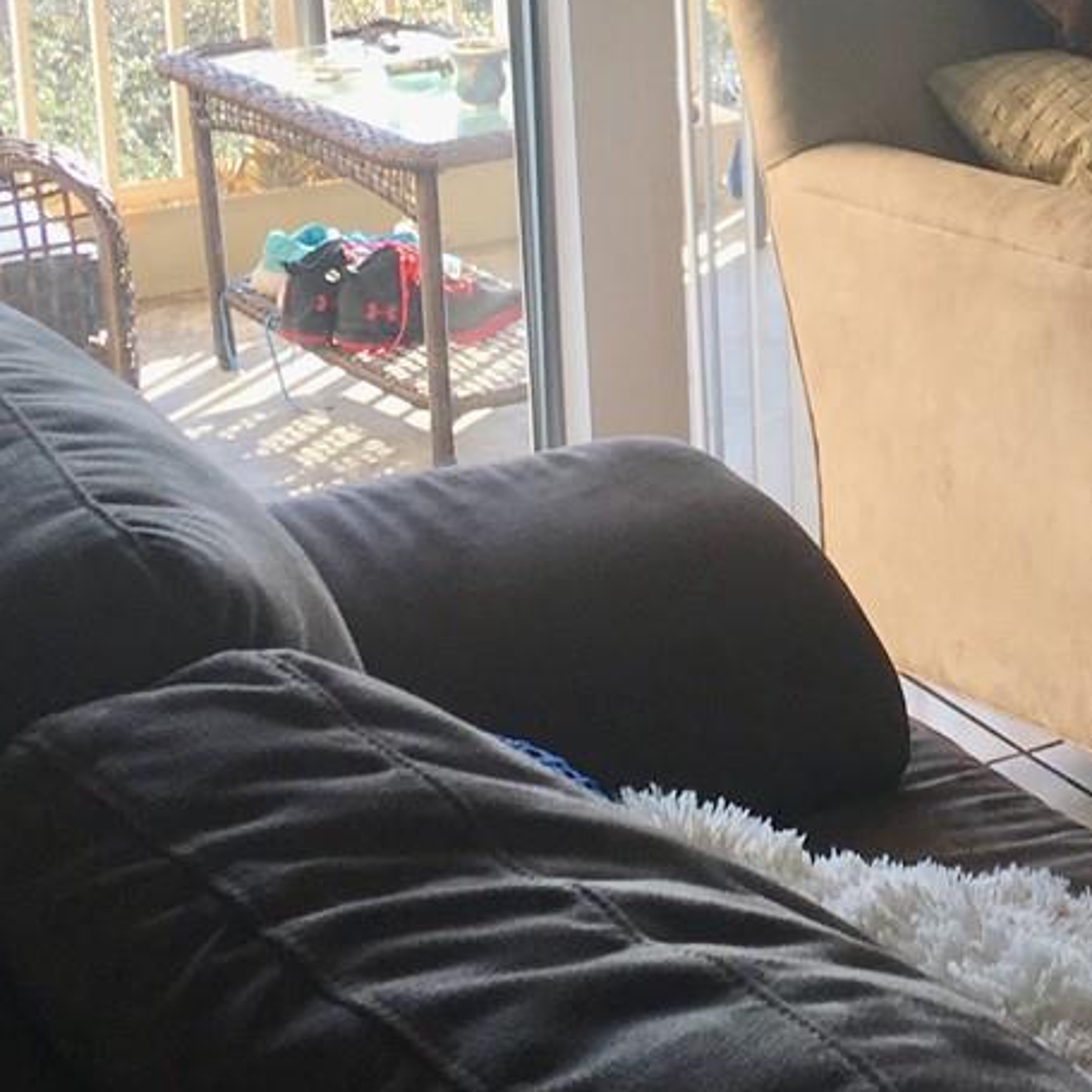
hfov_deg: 18.4
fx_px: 3212
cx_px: 1262
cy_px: 120
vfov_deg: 19.0
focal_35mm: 90
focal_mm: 4.15
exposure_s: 1/140
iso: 25
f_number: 2.2
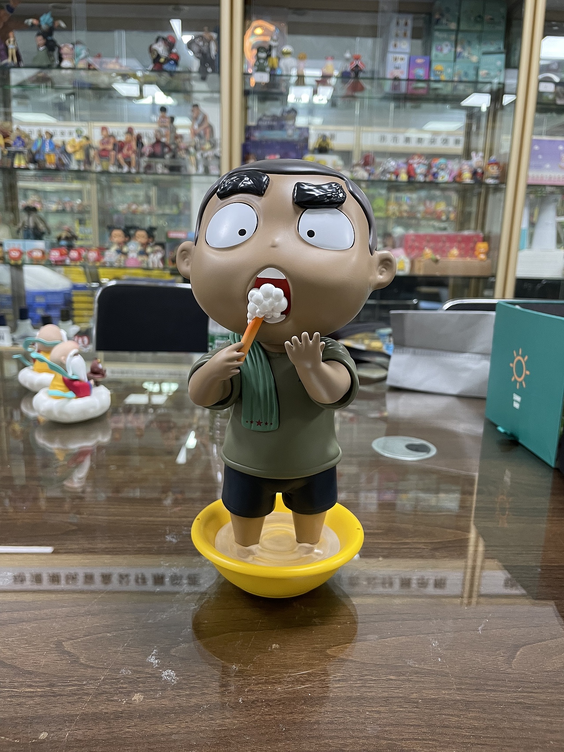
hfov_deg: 53.1
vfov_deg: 67.3
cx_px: 282
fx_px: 565
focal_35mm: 26
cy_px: 376
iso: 160
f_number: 1.6
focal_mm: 4.2
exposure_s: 1/60
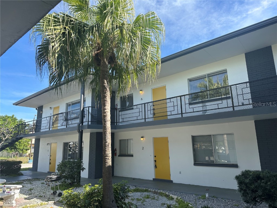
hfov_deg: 71.6
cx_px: 138
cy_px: 104
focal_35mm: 24
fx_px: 192
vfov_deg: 56.8
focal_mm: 6.86
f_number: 1.78
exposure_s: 1/1304
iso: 80
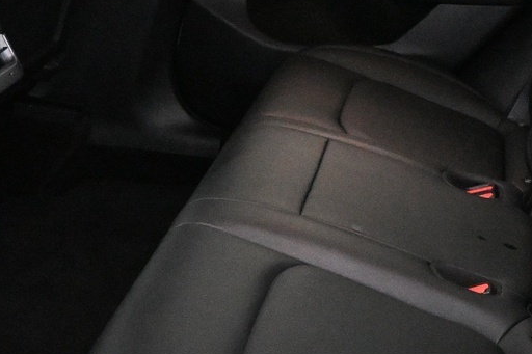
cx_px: 334
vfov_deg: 17.8
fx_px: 1123
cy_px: 65
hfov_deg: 26.6
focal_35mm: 76
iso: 8000
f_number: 3.5
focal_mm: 16
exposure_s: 1/60
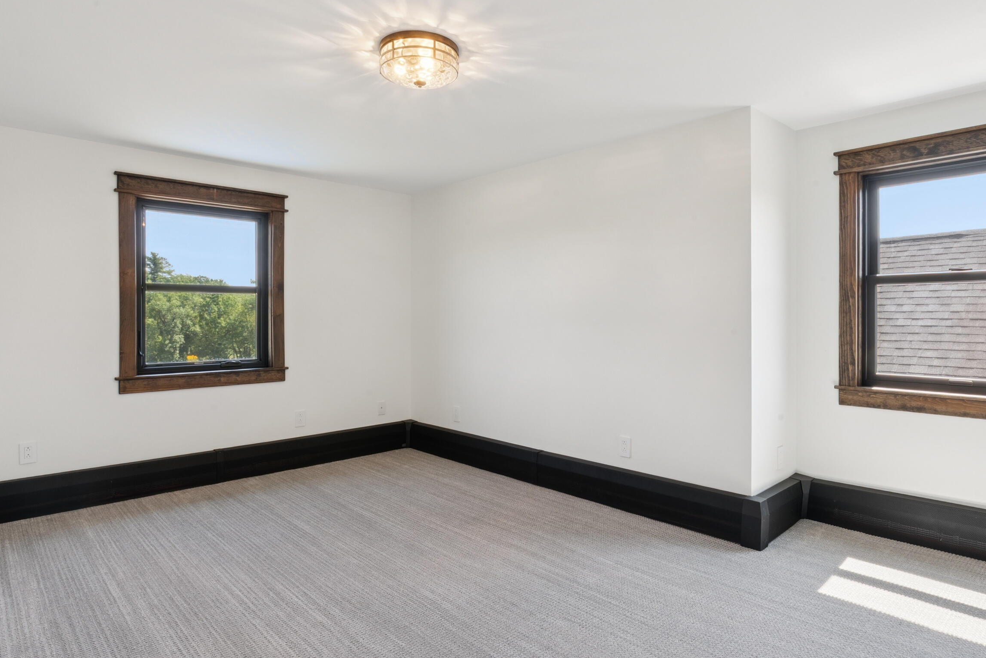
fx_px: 575
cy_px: 330
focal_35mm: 21
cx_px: 508
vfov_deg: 59.5
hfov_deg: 81.2
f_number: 20
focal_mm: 16
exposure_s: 1/3
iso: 320
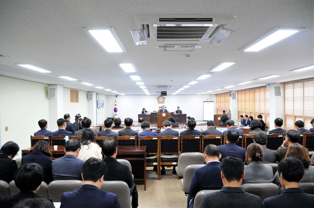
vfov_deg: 47.8
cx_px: 157
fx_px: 235
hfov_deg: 67.4
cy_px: 104
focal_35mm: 27
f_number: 3.5
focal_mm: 18
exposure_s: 1/50
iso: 800
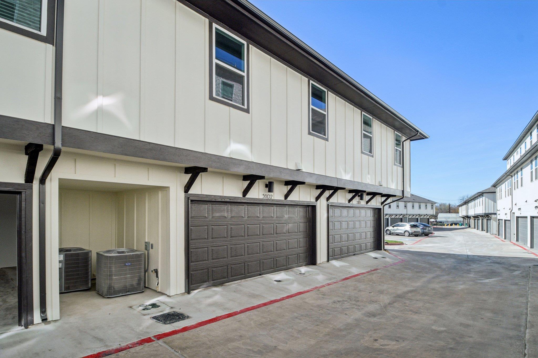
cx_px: 269
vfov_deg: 67.4
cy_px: 179
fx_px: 269
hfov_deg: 90.0
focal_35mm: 18
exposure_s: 1/640
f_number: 8
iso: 400
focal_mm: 12
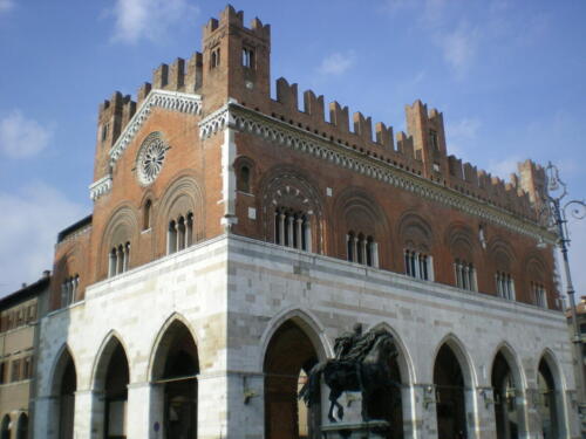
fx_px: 643
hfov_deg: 49.0
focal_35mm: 38
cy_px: 220
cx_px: 293
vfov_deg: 37.7
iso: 50
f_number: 4.6
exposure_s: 1/440
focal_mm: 6.3
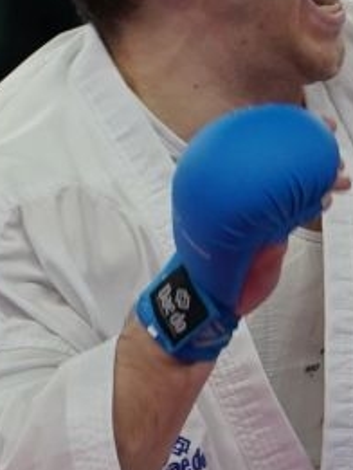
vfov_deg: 1.5
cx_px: 126
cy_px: 95
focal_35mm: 1324
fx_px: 17987
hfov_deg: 1.1
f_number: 2.8
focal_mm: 200
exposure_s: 1/1000
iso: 1250
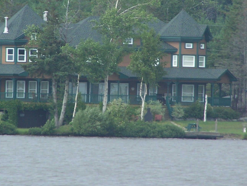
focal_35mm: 751
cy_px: 44
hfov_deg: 2.6
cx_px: 118
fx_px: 5360
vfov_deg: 2.0
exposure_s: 1/500
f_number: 3.7
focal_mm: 63
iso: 80
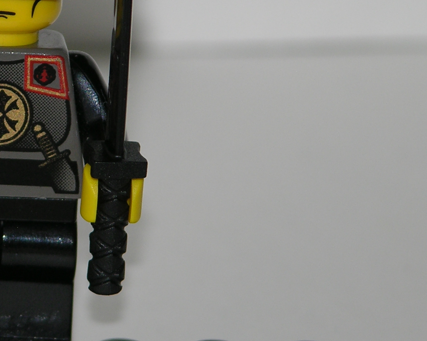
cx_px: 12
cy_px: 103
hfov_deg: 2.4
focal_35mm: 797
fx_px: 10071
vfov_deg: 1.9
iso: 50
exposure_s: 1/253
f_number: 4.2
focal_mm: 71.2
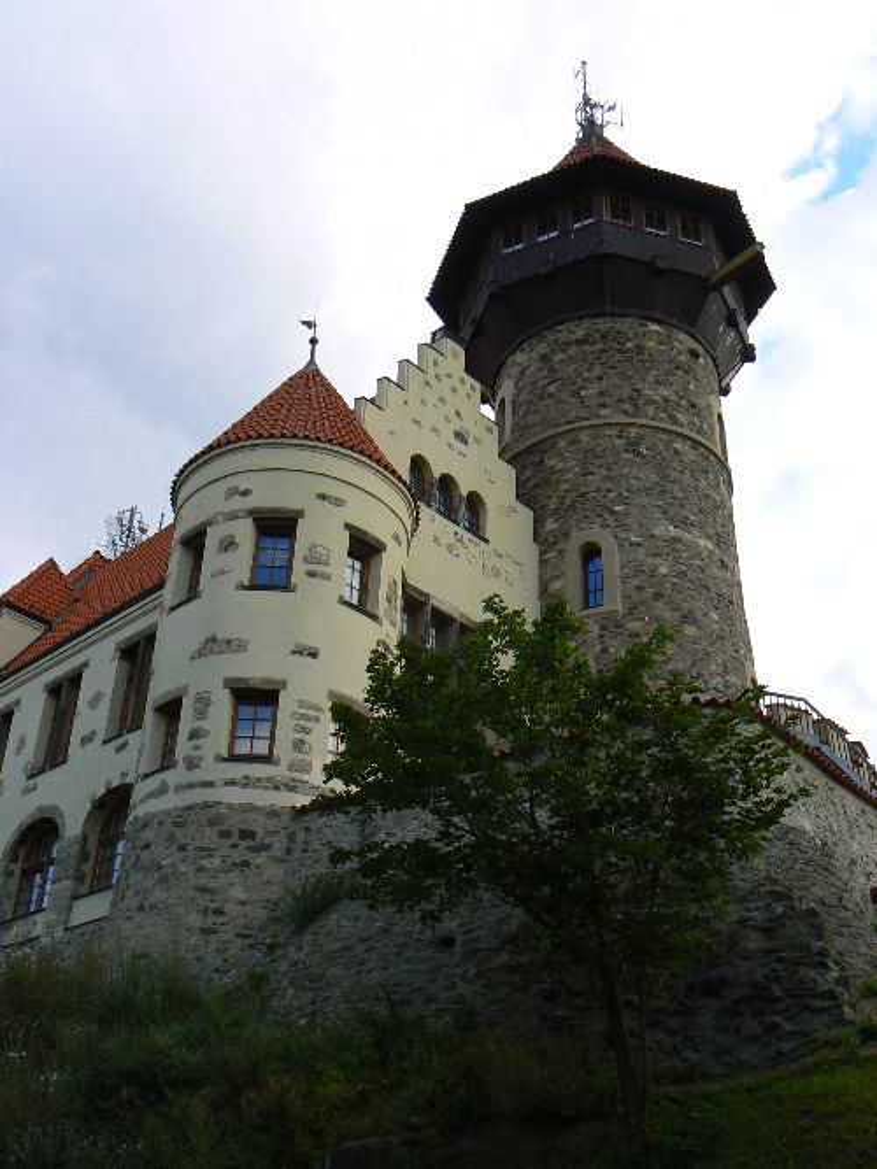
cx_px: 438
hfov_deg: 39.6
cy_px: 584
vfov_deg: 51.4
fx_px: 1216
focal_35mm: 36
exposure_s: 1/250
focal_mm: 6
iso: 80
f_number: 5.6
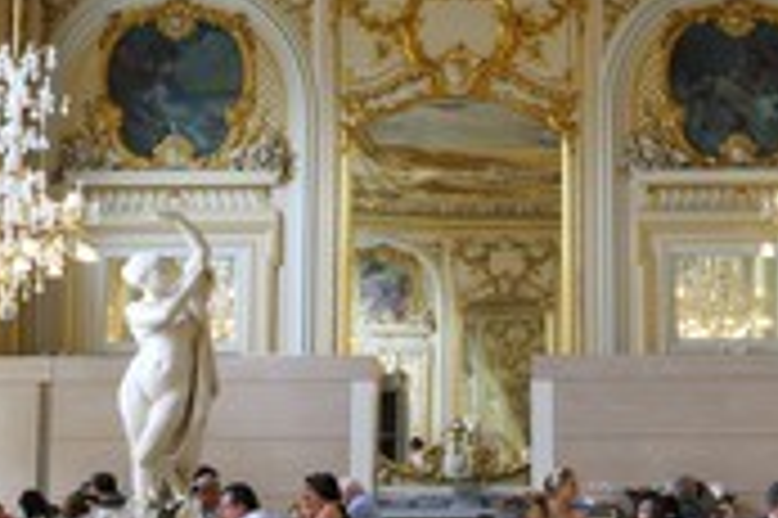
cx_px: 549
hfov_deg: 20.9
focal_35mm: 97
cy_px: 104
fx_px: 2094
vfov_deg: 14.0
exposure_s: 1/40
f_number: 4
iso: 200
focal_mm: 40
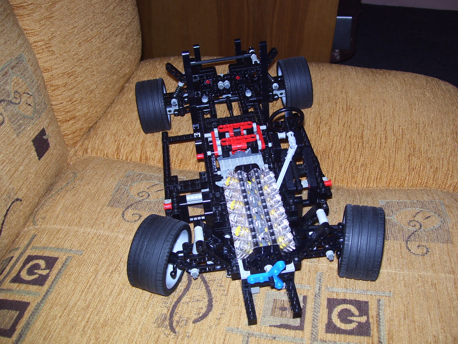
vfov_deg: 39.7
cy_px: 172
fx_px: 476
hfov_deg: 51.4
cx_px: 229
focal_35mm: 36
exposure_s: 1/60
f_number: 2.7
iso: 80
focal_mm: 6
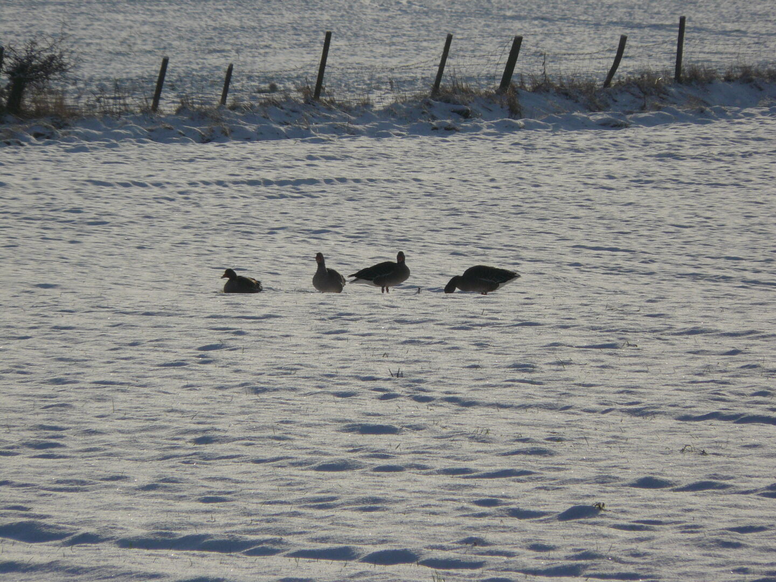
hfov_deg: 4.6
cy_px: 291
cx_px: 388
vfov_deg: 3.4
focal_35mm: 432
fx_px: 9684
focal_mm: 72
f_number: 8
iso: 100
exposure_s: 1/800
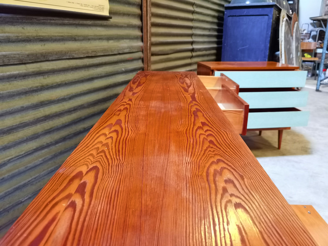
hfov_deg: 63.4
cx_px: 164
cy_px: 123
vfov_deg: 49.7
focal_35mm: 28
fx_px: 265
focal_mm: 6.71
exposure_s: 1/25
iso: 640
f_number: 1.9
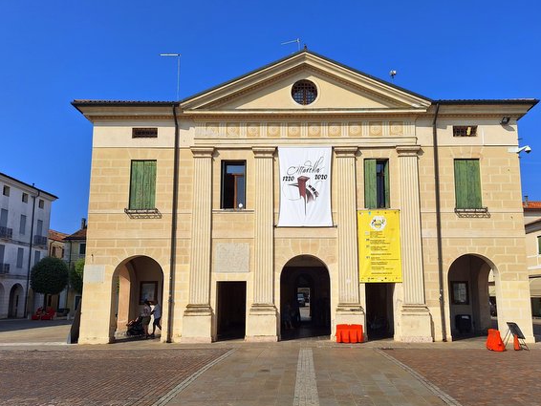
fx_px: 407
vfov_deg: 53.1
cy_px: 212
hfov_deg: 67.0
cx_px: 304
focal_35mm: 26
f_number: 1.8
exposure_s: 1/3861
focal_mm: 5.54
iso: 40
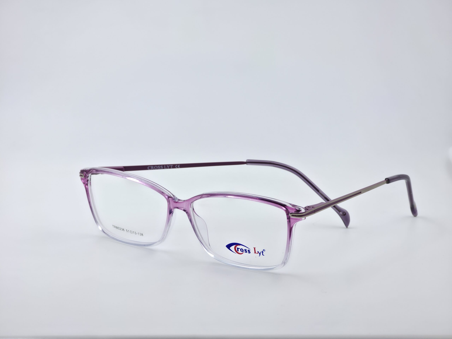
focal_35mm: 115
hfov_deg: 17.1
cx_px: 226
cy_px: 170
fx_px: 1502
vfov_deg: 12.9
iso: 32
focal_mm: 18.6
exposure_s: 1/163
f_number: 3.4
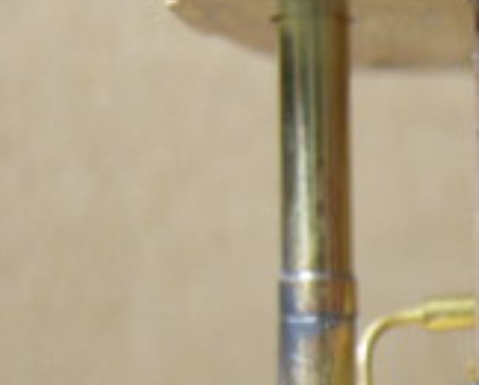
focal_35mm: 173
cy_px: 524
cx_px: 881
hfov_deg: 10.4
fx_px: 2455
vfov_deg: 8.8
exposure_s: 1/125
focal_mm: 8.1
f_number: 3.3
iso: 100
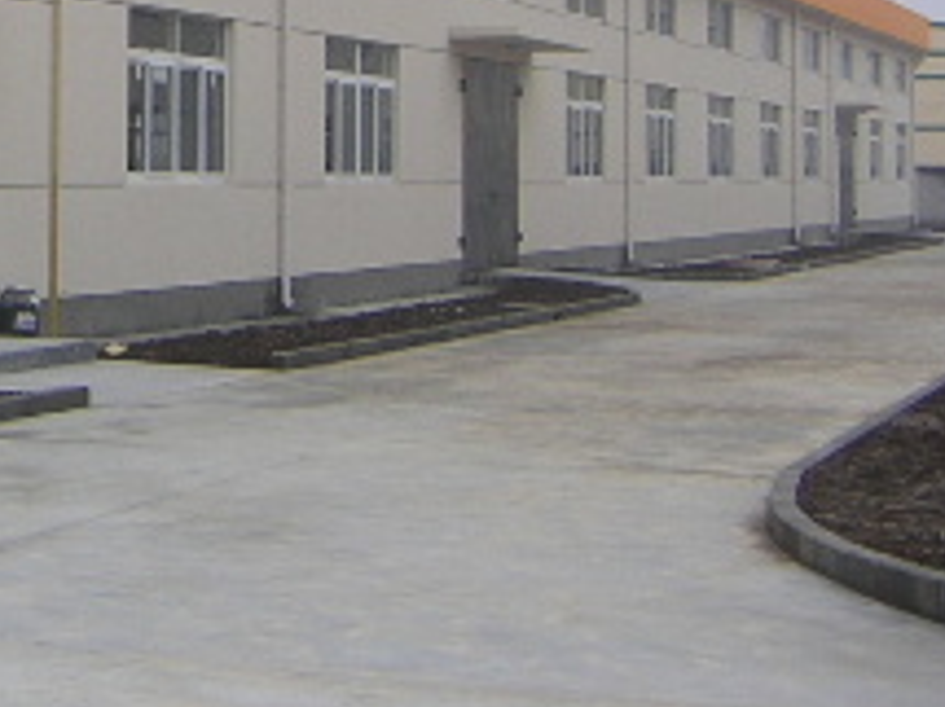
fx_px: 2537
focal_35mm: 93
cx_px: -123
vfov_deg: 15.4
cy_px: -97
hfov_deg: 20.1
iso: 64
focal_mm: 5.1
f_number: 2.9
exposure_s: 1/350
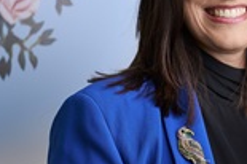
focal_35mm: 129
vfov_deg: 10.6
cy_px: 64
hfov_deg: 15.6
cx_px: 258
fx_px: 884
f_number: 4
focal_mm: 50
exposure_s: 1/160
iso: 320
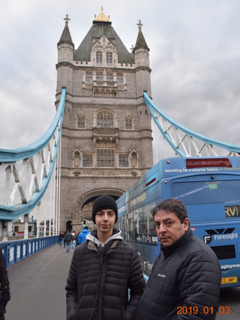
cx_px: 121
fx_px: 277
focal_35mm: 30
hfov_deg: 46.8
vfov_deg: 60.0
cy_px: 164
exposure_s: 1/160
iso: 400
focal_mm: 18
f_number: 6.3
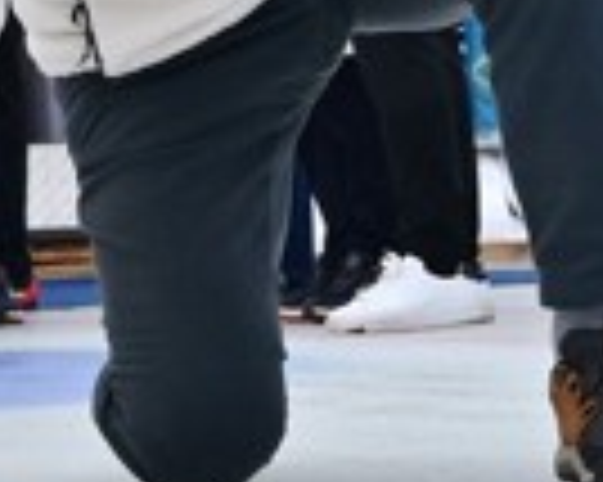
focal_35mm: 174
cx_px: 392
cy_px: -227
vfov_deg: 8.7
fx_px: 3103
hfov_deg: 11.1
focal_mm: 24
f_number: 4
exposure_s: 1/1000
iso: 320
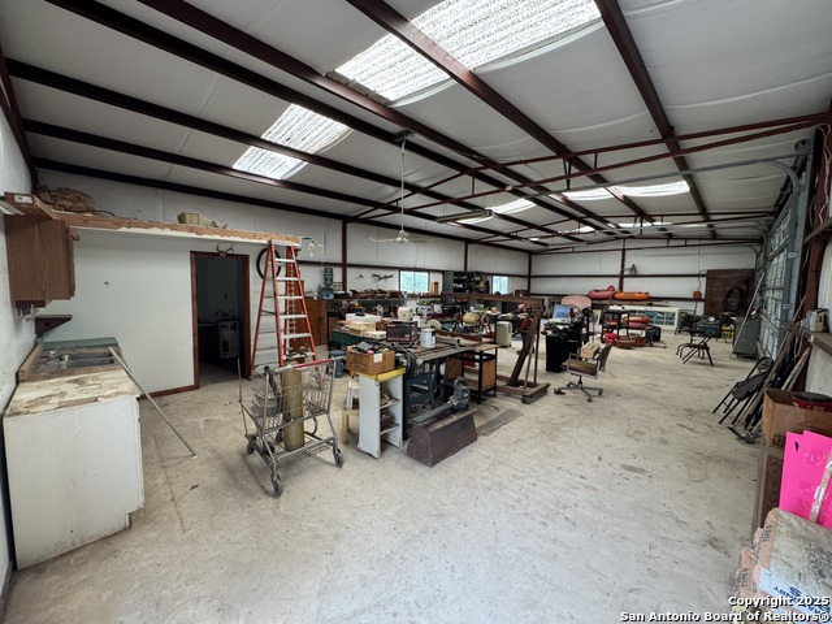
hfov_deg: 102.1
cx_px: 416
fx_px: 336
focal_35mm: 14
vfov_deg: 85.7
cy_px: 312
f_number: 2.2
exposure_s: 1/99
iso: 250
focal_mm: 2.22
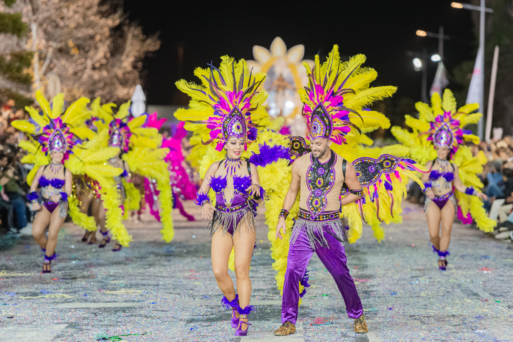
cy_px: 171
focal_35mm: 165
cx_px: 256
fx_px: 2352
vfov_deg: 8.3
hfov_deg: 12.4
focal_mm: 165
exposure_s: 1/640
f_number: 2.8
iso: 1600
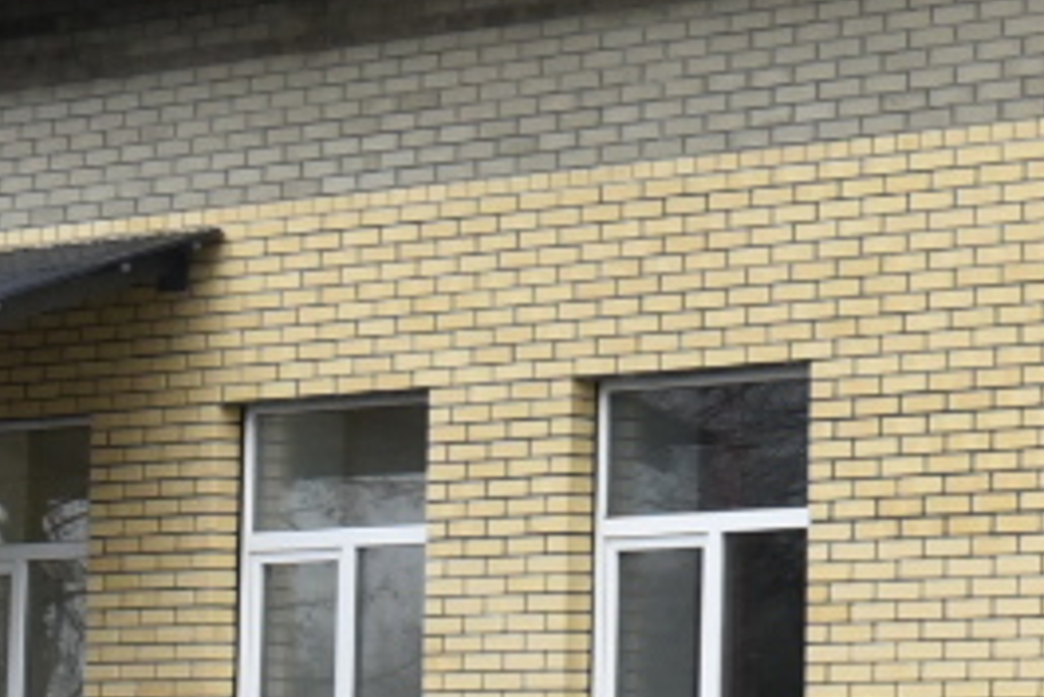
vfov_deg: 6.2
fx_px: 6383
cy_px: 177
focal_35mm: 220
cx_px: 1883
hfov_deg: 8.9
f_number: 4
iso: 1000
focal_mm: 36
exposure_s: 1/800
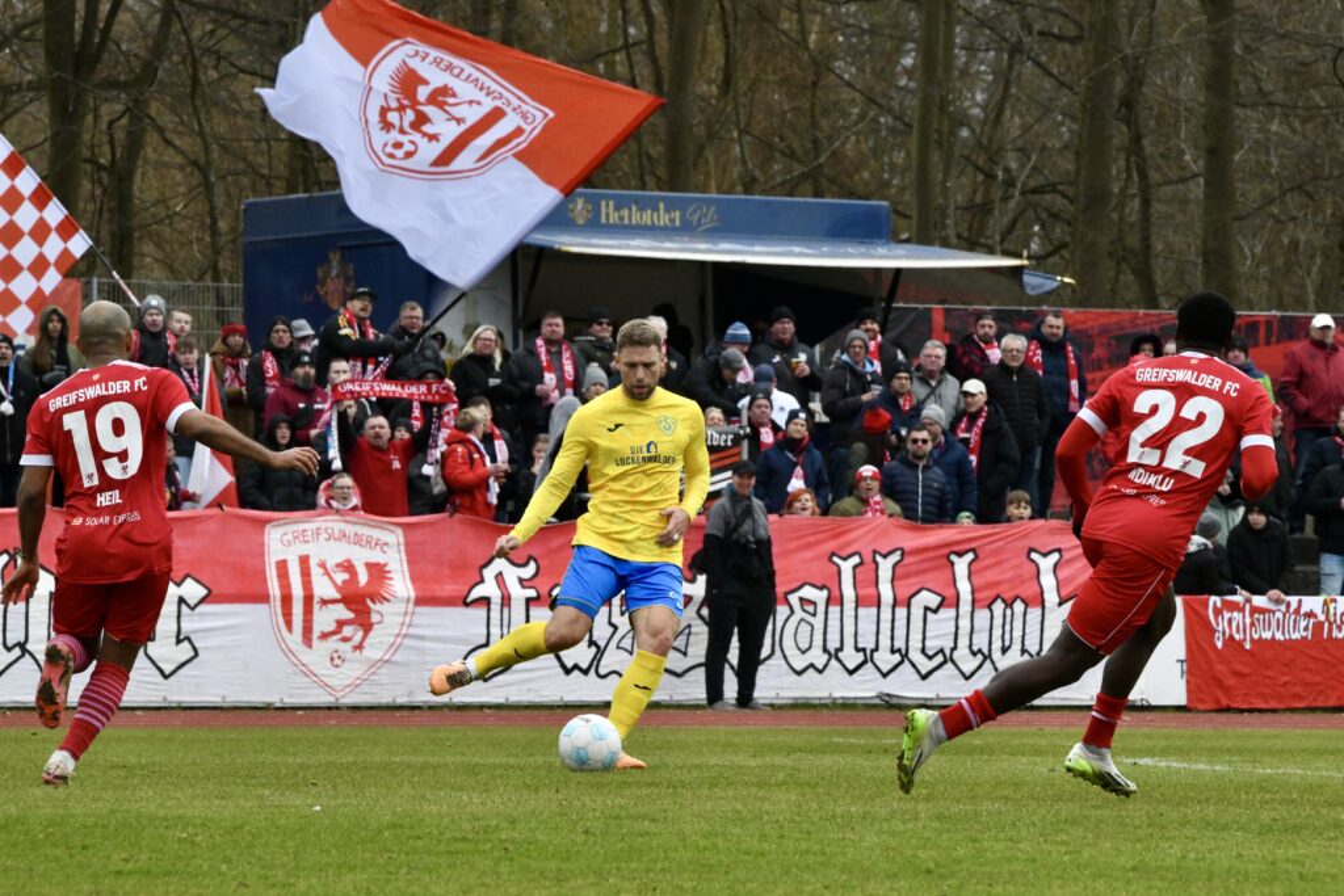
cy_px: 448
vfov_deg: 3.8
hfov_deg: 5.7
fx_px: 13441
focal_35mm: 360
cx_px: 672
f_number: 18
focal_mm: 360
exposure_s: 1/1600
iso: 8000
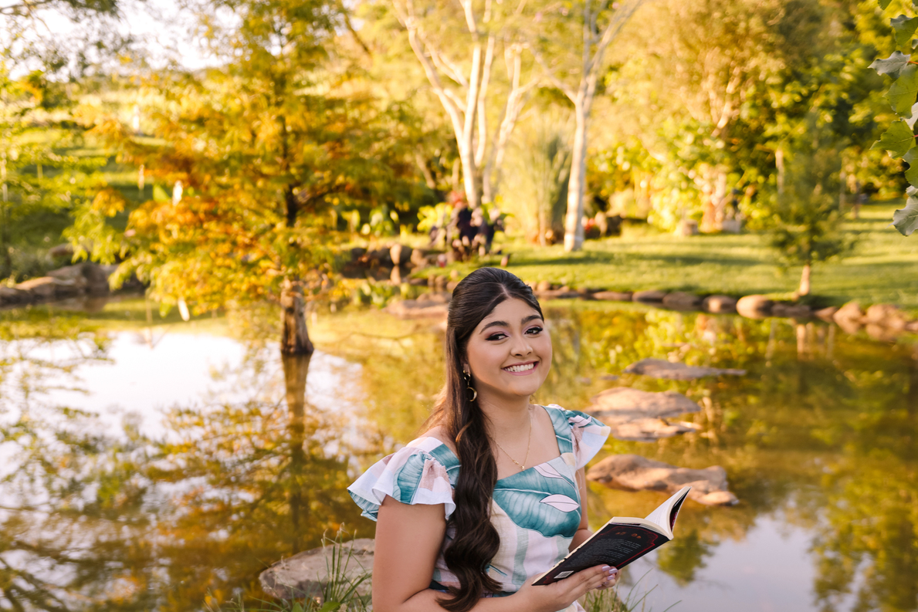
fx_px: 1199
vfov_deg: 28.1
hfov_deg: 41.9
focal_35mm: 47
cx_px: 456
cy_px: 485
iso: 100
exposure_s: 1/160
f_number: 2.8
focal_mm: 31
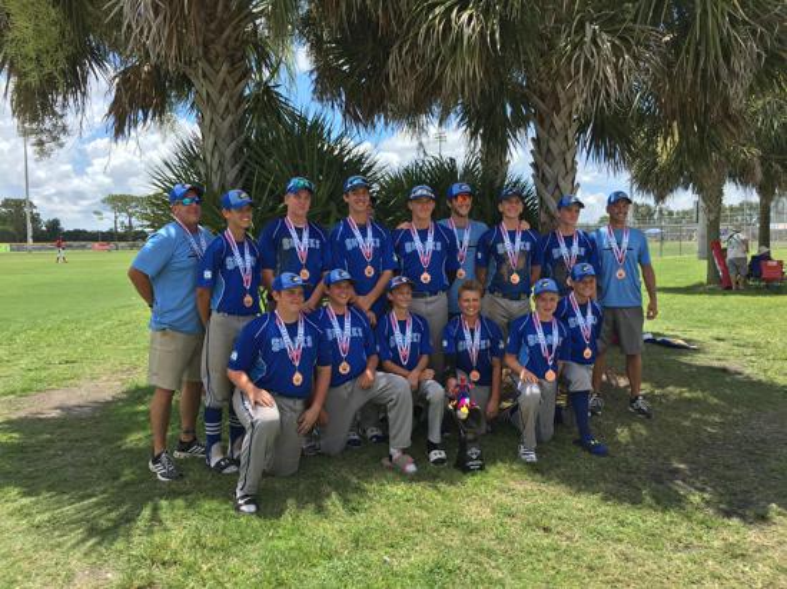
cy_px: 294
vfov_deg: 48.2
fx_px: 659
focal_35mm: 29
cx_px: 394
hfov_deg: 61.7
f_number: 2.2
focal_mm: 4.15
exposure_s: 1/974
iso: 25
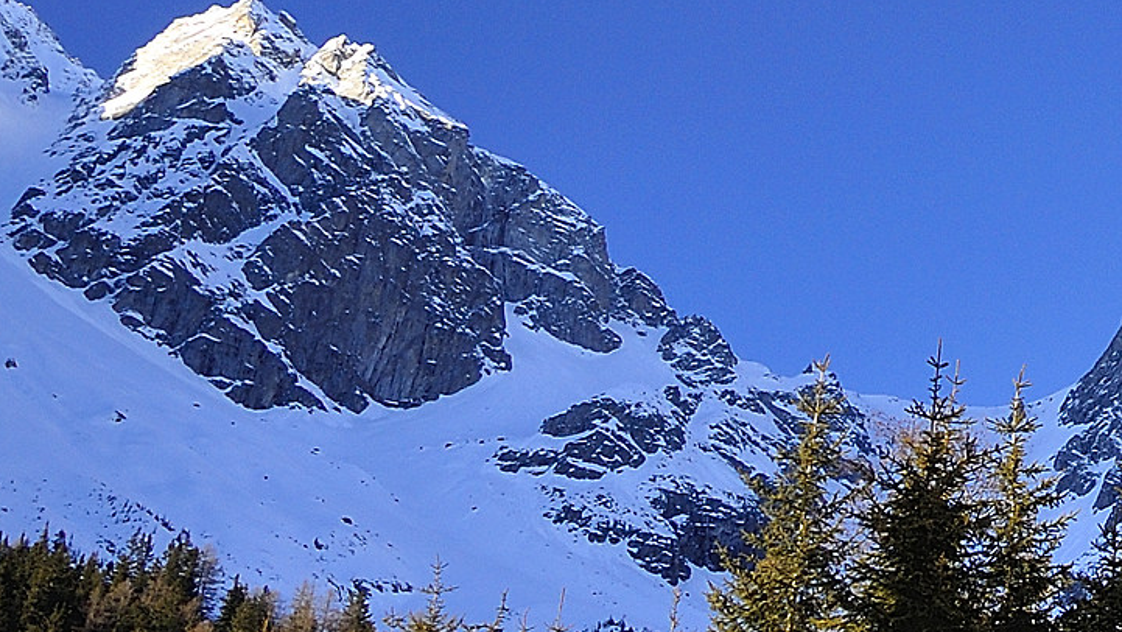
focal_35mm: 94
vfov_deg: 12.8
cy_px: 115
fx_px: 2797
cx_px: 1844
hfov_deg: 18.9
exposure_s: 1/60
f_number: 10
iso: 200
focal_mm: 18
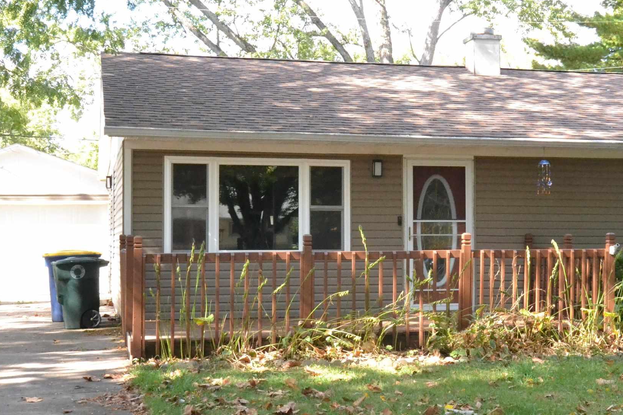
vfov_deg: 21.9
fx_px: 1073
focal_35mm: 62
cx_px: 404
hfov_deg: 32.2
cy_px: 208
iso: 3200
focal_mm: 22
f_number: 16
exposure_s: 1/200
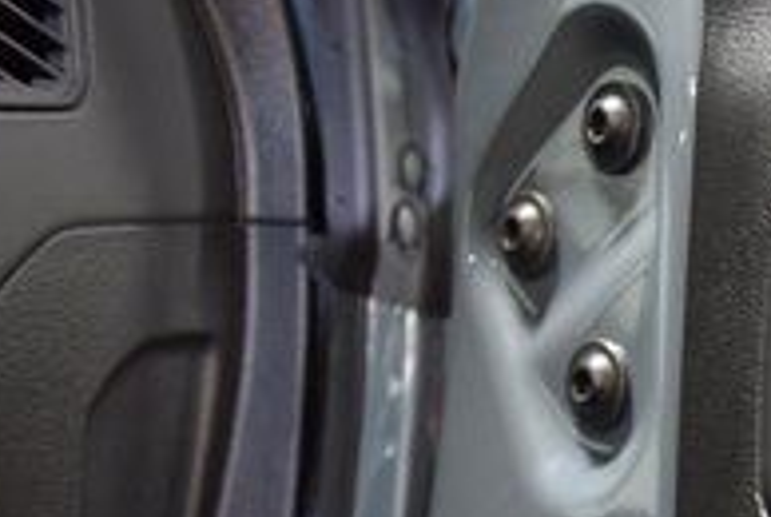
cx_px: 1017
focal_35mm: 89
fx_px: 1909
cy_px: 754
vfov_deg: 14.5
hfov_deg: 20.7
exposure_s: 1/30
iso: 2000
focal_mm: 18
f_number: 3.5
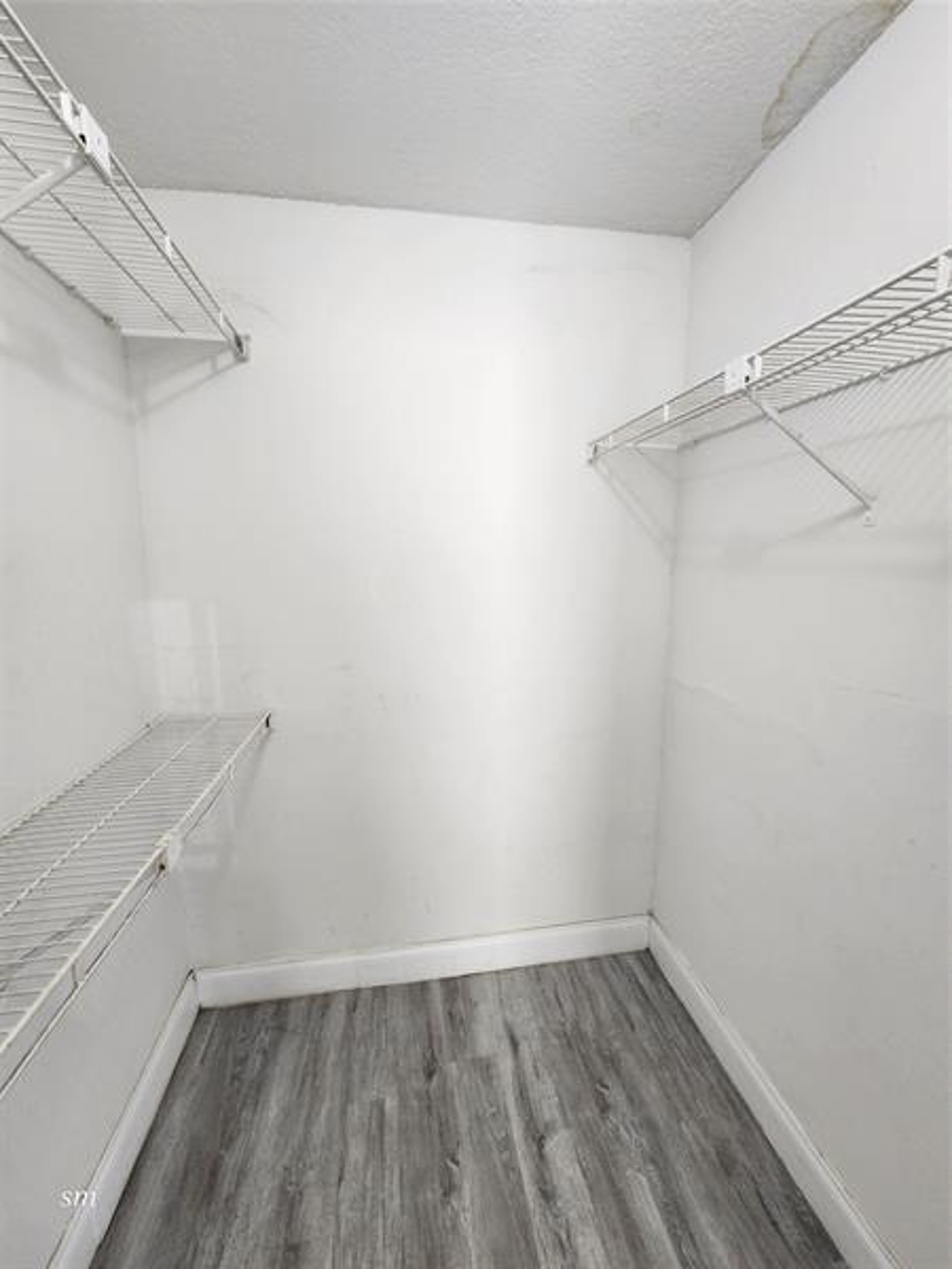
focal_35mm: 13
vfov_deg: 106.2
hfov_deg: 89.9
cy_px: 634
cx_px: 476
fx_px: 477
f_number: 2.2
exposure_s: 1/60
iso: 80
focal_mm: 2.2
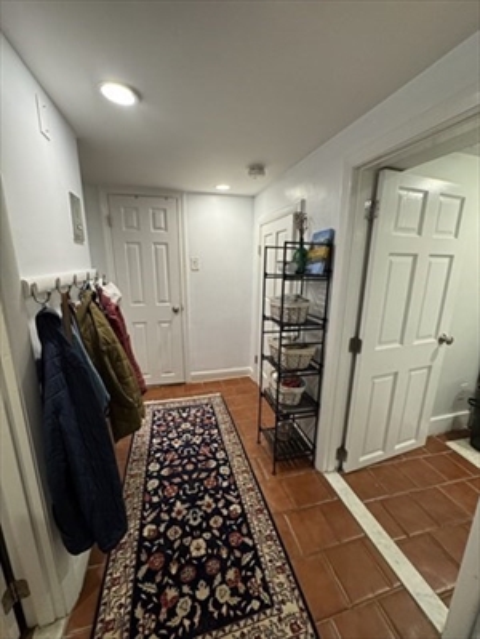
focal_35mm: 14
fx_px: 258
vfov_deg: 102.0
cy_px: 320
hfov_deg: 85.8
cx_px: 240
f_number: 2.2
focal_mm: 2.22
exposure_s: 1/60
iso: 200
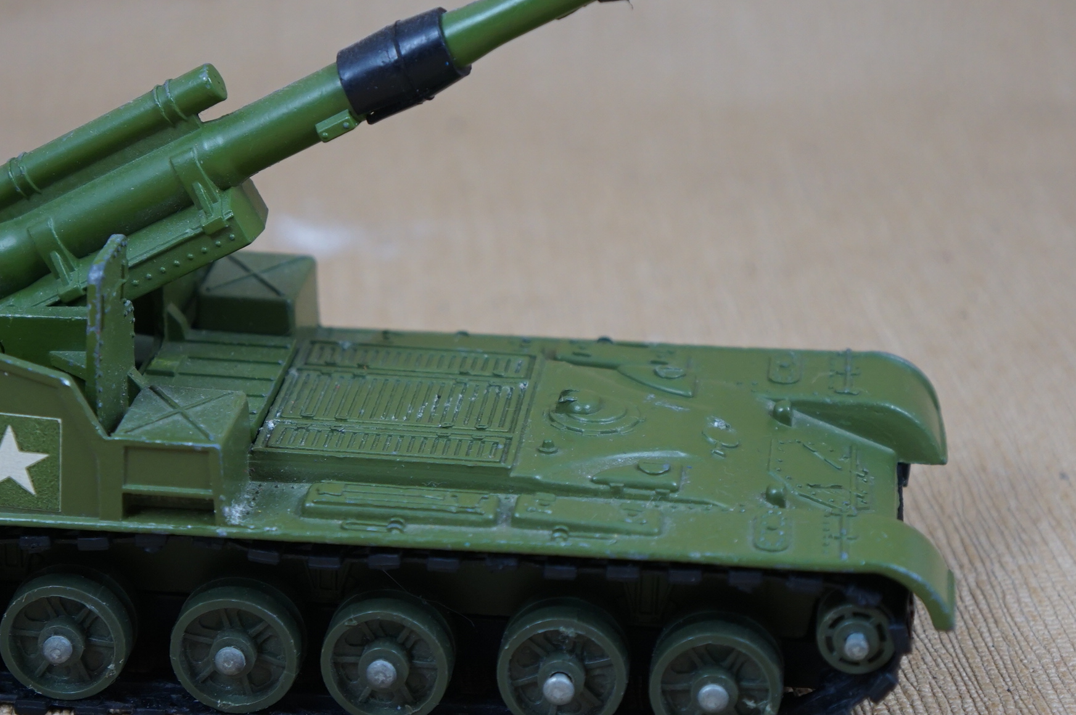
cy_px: 374
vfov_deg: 13.5
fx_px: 3012
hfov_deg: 20.2
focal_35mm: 101
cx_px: 464
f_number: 4.5
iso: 500
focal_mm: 39
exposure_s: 1/60
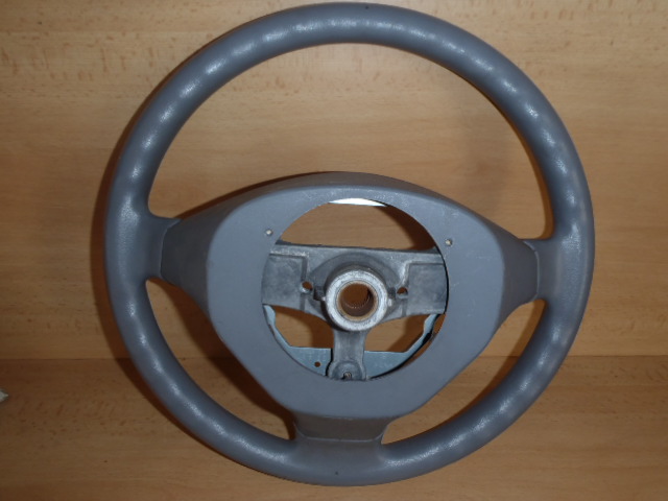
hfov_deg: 63.4
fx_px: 540
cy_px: 250
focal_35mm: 28
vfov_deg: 49.7
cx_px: 334
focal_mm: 5
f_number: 3.9
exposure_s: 1/30
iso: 100
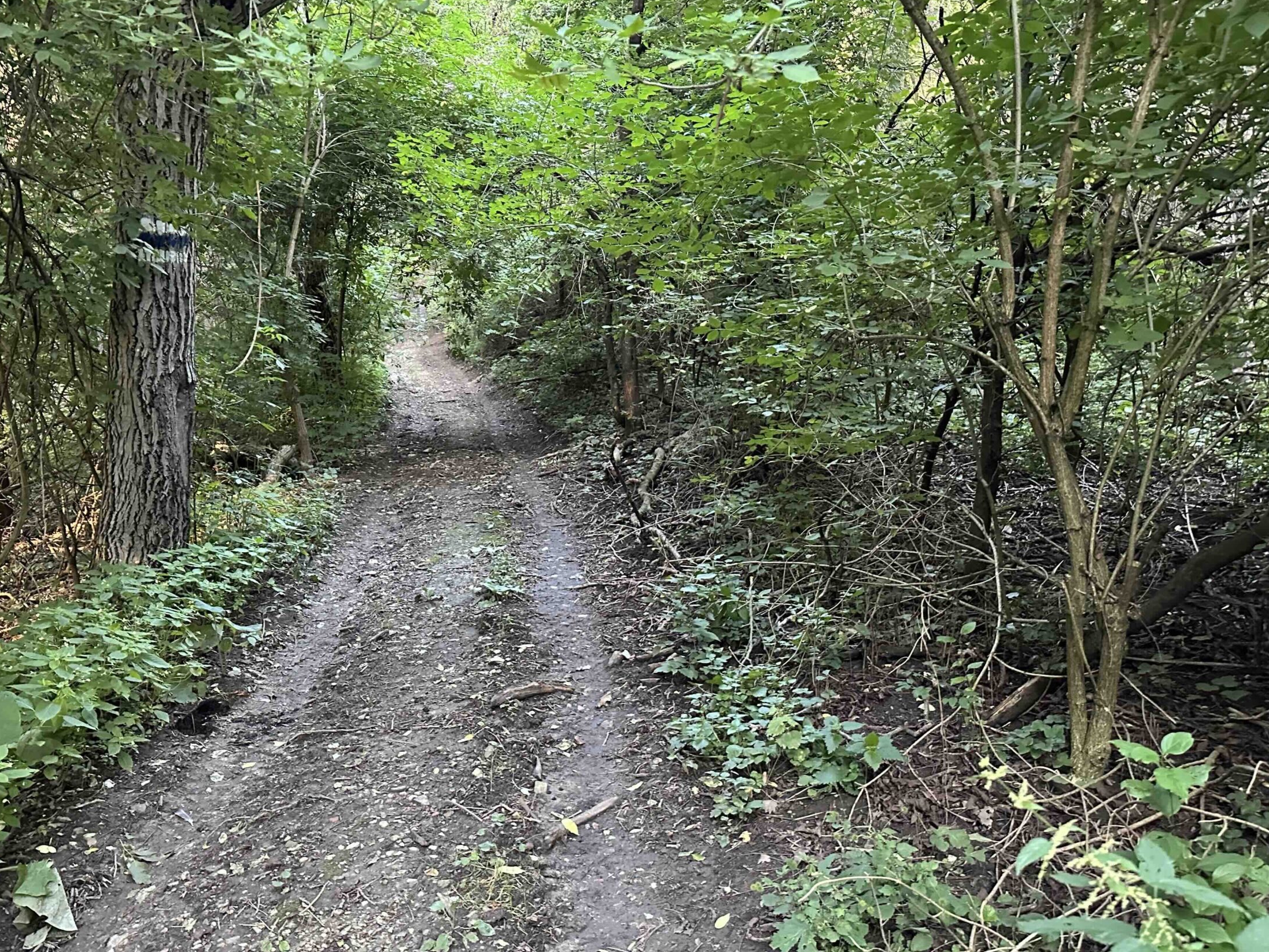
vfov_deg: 49.7
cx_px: 538
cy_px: 462
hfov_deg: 63.1
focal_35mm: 28
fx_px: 1027
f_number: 1.78
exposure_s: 1/48
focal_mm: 6.86
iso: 1000
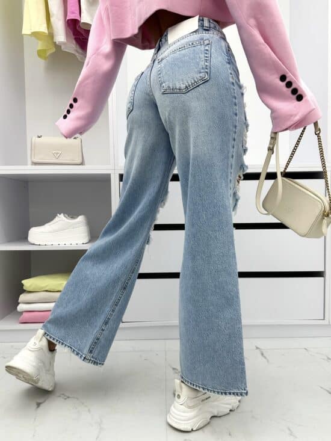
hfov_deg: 56.8
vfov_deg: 71.6
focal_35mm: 24
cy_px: 220
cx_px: 166
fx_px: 306
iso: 80
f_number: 1.8
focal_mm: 6.86
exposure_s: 1/640
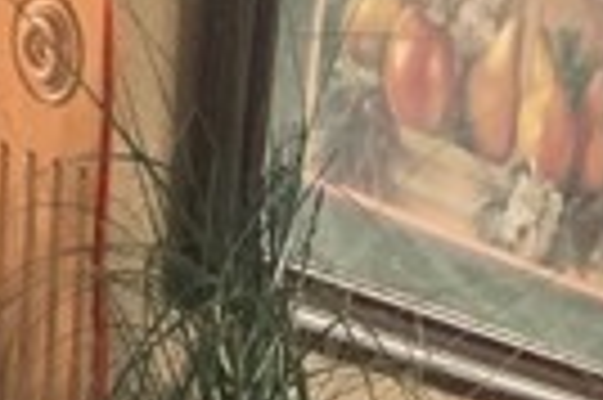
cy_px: 1263
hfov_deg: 14.7
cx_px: -320
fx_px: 2158
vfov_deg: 8.5
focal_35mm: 129
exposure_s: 1/30
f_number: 1.8
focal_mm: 4.25
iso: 640
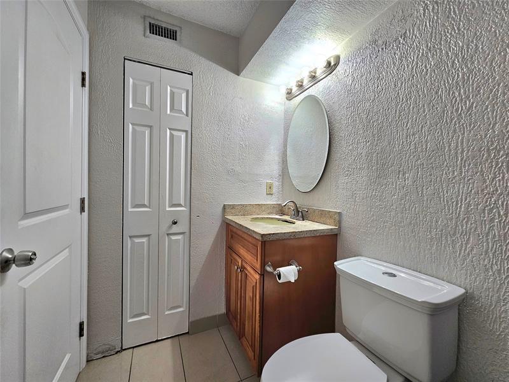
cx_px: 254
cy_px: 191
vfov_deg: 89.9
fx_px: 191
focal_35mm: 13
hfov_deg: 106.2
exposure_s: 1/60.2
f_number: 2.2
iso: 80
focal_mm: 2.2
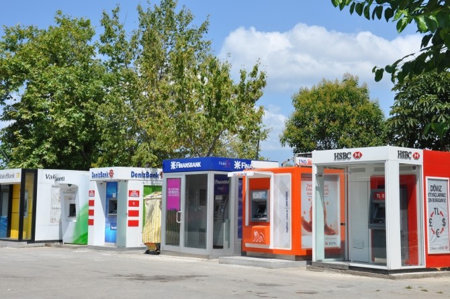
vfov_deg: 23.7
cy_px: 150
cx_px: 225
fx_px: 712
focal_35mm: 57
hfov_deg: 35.1
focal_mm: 38
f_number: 13
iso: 200
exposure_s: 1/160
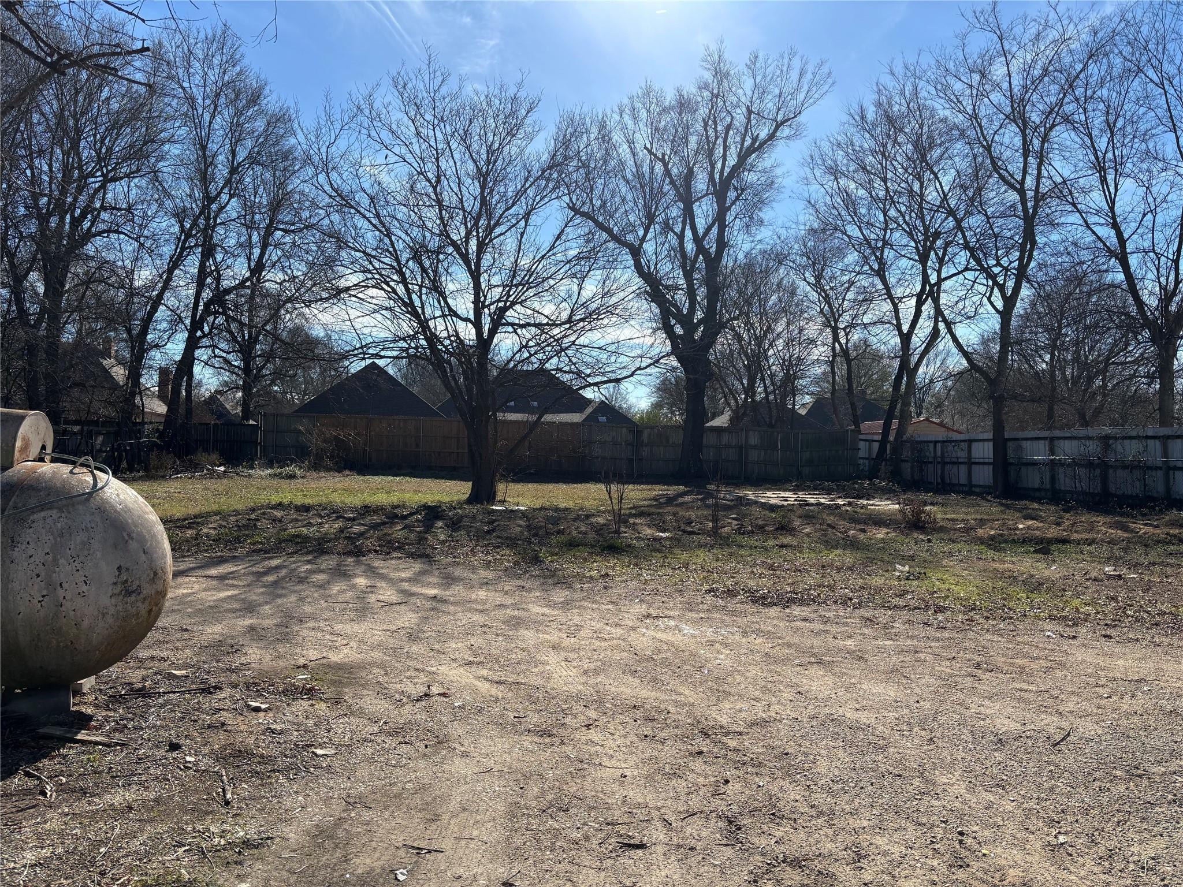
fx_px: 889
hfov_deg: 67.3
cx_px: 592
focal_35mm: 26
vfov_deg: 53.1
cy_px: 444
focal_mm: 5.96
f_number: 1.6
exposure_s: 1/3650
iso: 50
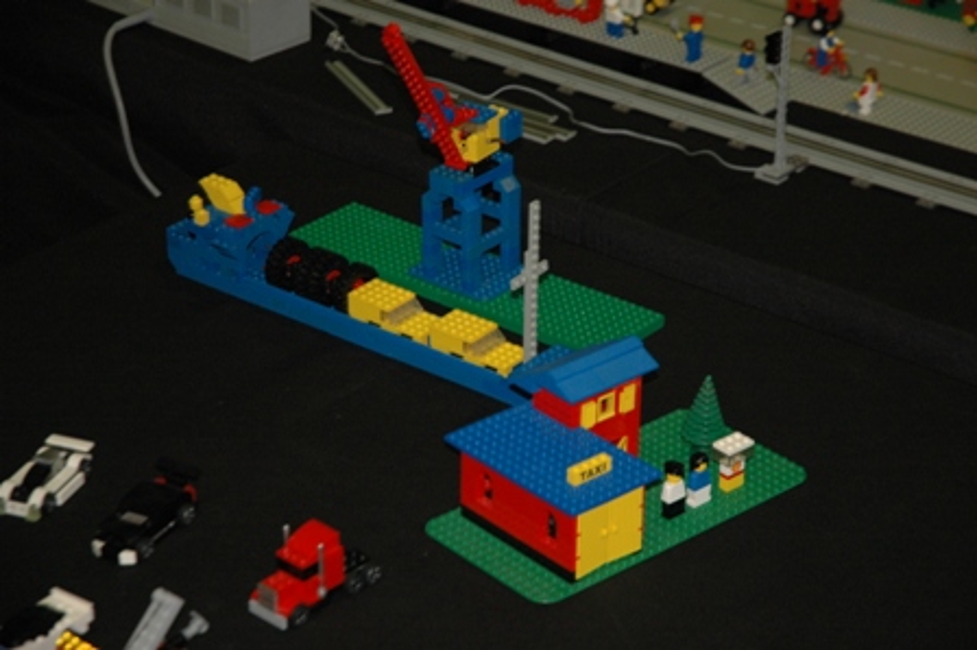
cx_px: 488
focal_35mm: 105
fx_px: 2847
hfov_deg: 19.5
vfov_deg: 13.0
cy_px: 325
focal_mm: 70
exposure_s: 1/60
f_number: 4.5
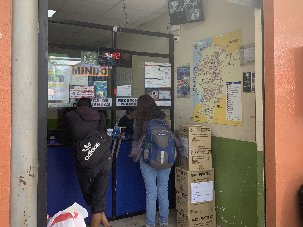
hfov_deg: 55.3
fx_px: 289
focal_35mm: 33
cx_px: 150
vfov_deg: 42.8
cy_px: 97
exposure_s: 1/122
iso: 32
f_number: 1.8
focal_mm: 4.25
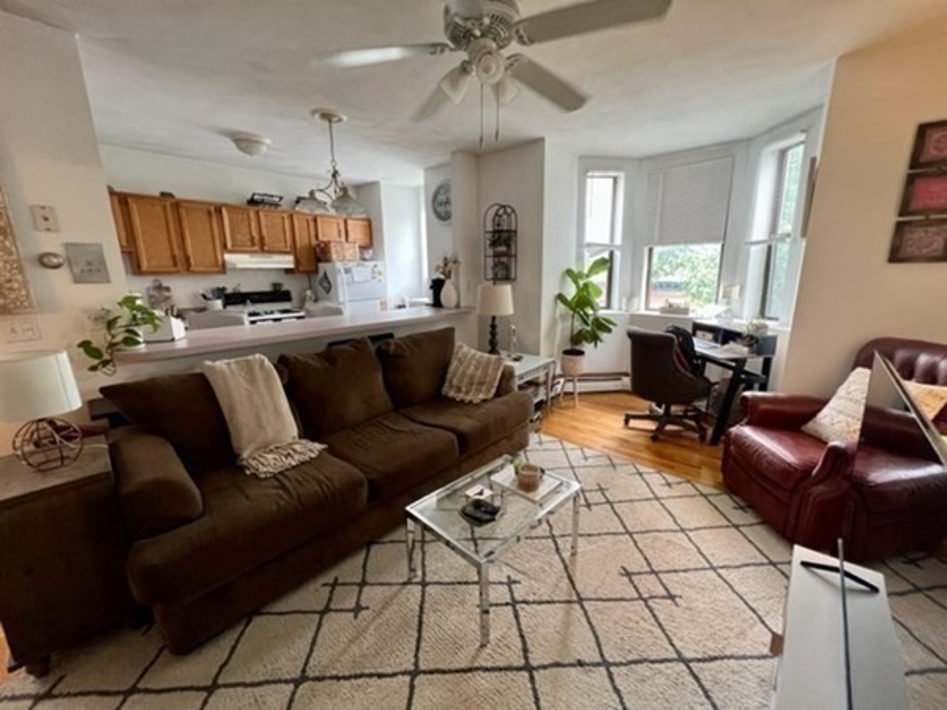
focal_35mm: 13
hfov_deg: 106.2
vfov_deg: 89.9
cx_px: 474
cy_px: 355
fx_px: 356
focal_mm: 1.57
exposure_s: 1/60
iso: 200
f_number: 1.8
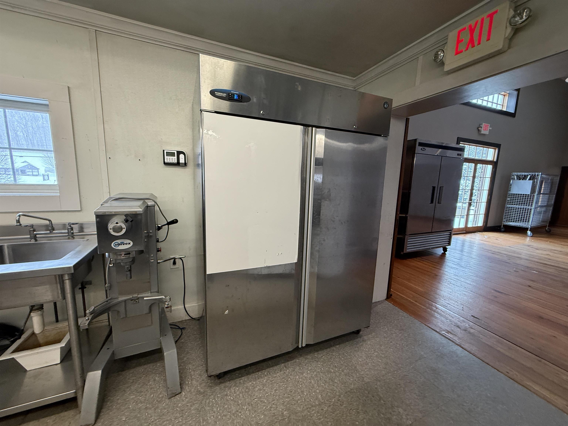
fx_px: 230
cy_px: 213
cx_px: 284
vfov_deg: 85.7
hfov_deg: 102.1
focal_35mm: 14
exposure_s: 1/126
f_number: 2.2
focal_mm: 2.22
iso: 250
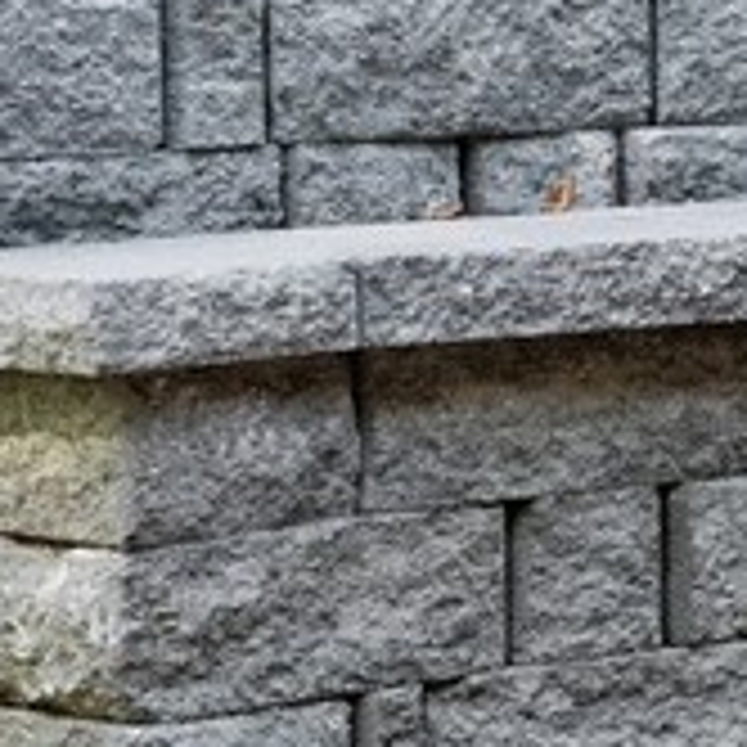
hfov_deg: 8.2
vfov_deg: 9.0
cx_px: 1924
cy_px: 104
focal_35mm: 194
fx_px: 4736
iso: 640
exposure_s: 1/200
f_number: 9
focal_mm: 35
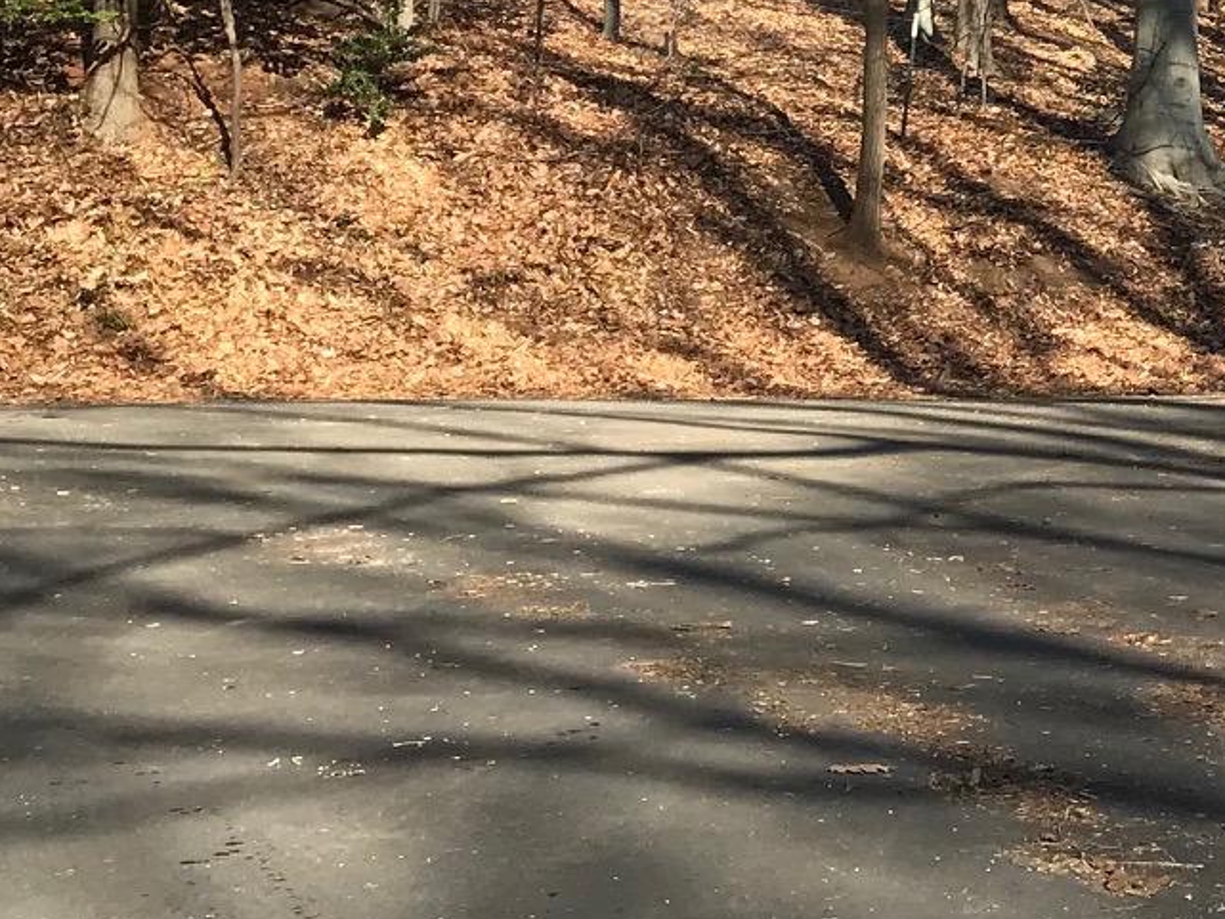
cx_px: 1709
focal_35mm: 88
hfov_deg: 19.9
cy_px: -256
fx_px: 3115
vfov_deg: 16.0
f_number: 1.8
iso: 20
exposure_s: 1/967
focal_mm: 3.99
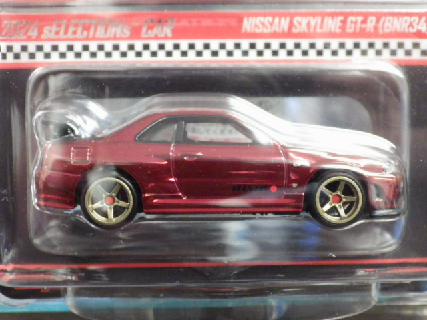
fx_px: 728
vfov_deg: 24.8
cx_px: 214
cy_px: 160
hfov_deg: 32.7
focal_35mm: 59
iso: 1250
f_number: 4
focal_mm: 10.7
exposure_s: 1/25
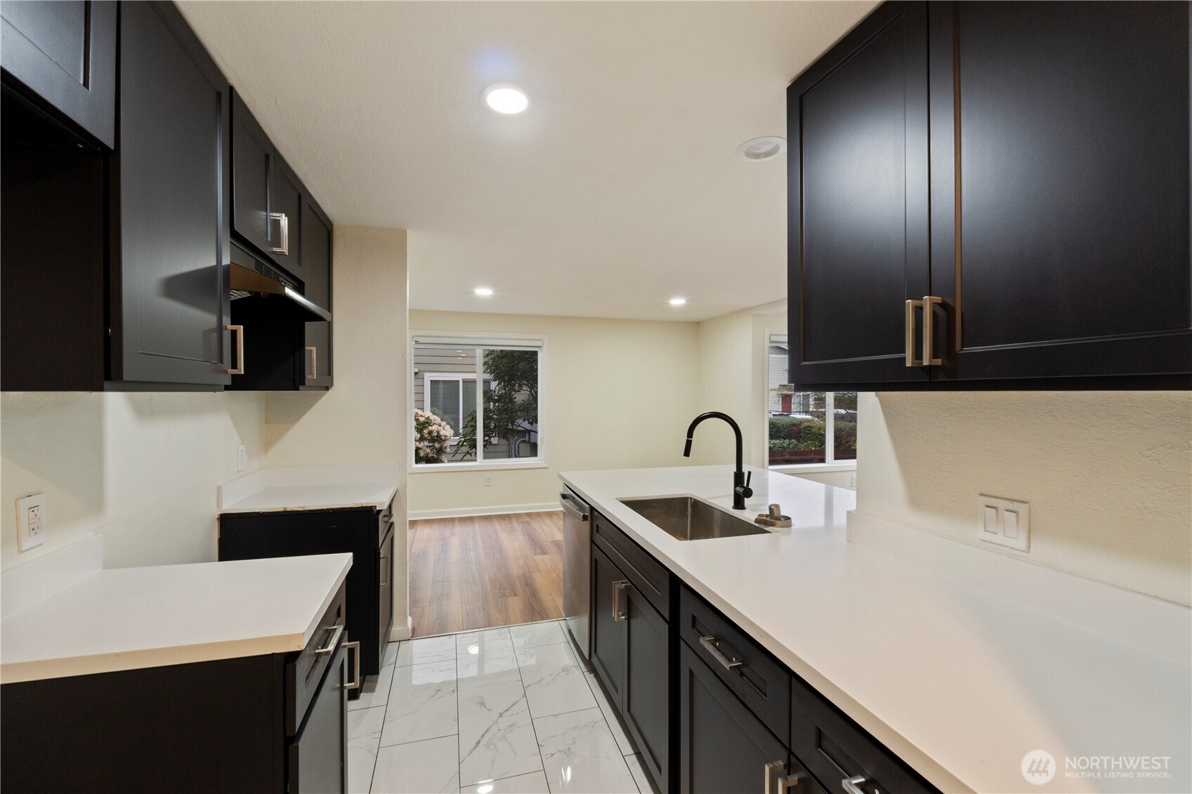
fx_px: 497
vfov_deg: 77.3
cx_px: 596
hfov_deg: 100.4
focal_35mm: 15
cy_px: 397
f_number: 9
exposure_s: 1/4
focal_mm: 10
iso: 250
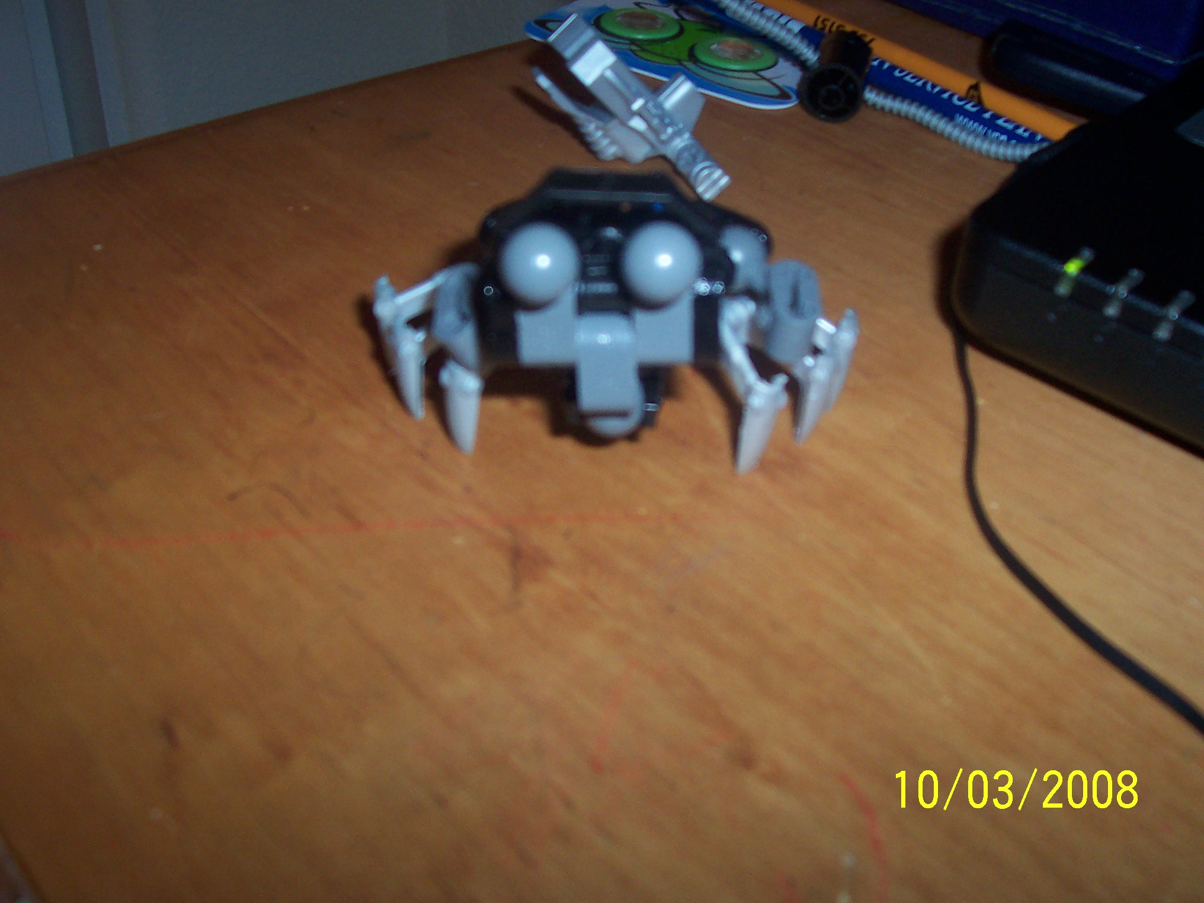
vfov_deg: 38.7
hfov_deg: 50.1
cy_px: 452
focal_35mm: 37
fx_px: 1287
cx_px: 602
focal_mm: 5.6
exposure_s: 1/60
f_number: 2.8
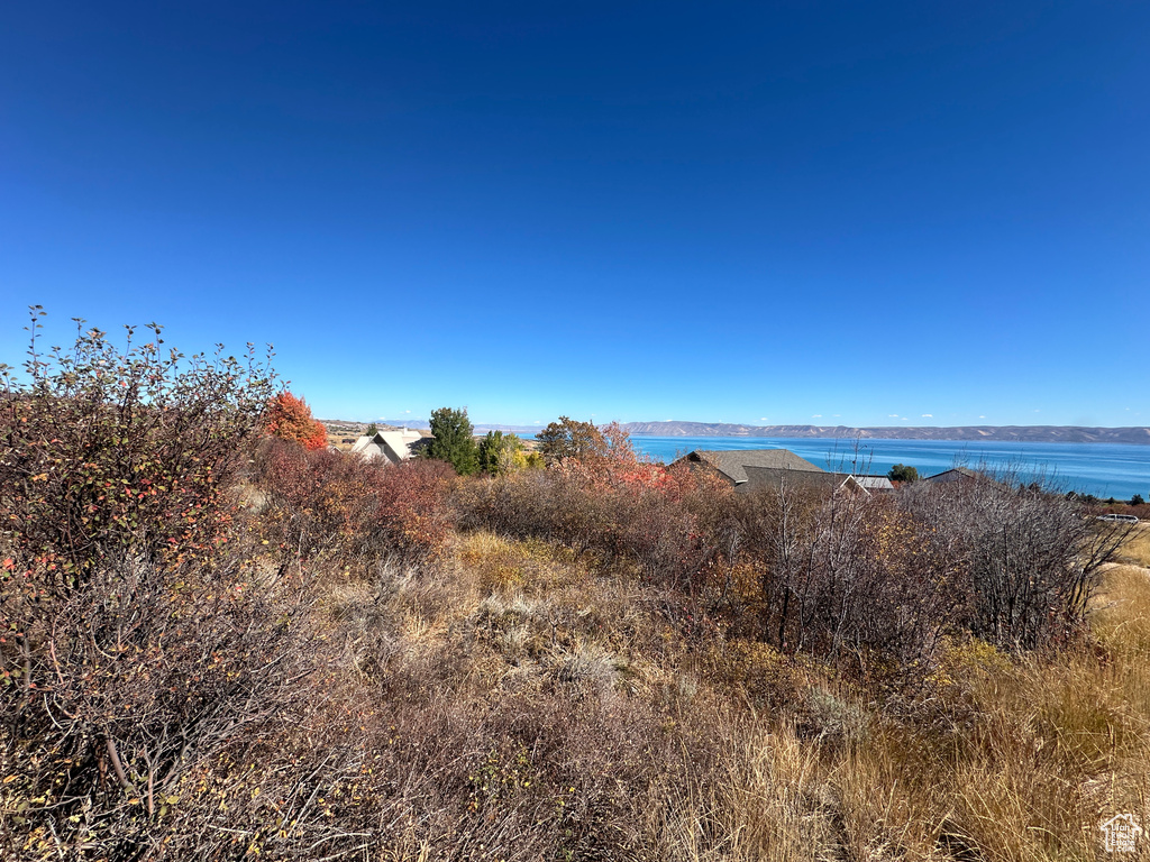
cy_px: 431
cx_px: 575
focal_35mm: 14
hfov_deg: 102.1
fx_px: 465
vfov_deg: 85.7
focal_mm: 2.22
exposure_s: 1/2020
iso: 40
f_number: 2.2
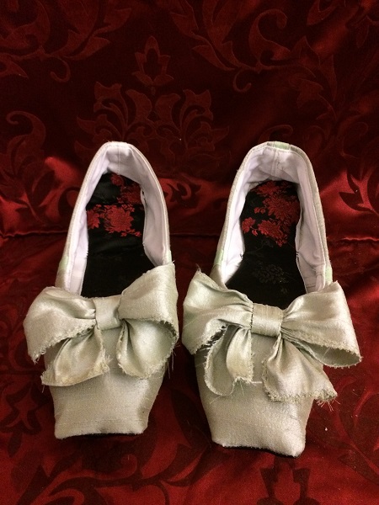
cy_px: 252
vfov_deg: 61.7
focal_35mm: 29
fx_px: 423
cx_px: 190
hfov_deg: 48.2
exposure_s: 1/15
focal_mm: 4.15
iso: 400
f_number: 2.2
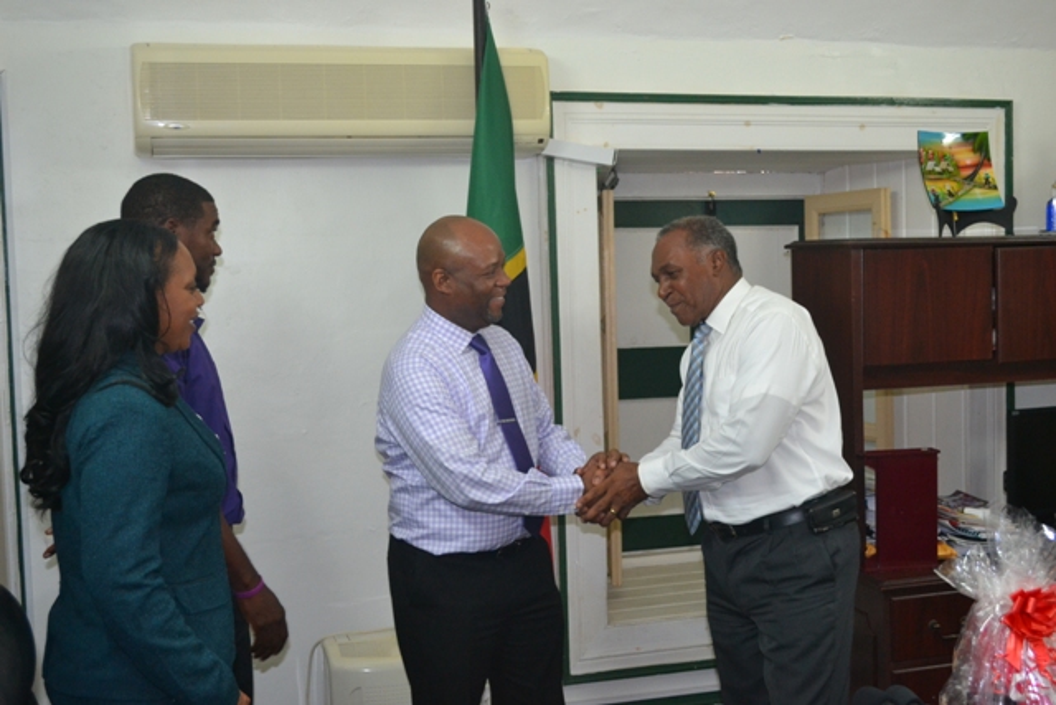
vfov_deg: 30.9
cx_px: 528
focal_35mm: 44
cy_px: 352
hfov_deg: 45.0
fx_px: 1276
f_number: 4.5
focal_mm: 29
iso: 1400
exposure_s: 1/60
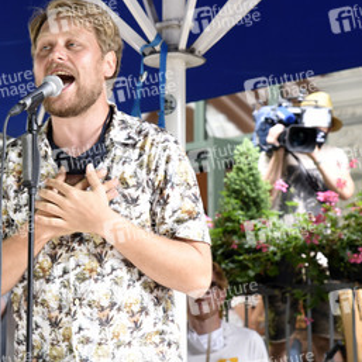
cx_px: 102
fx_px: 1514
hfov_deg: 13.6
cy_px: 193
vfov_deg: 13.6
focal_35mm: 128
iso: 1250
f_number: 6.3
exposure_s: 1/60
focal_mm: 86
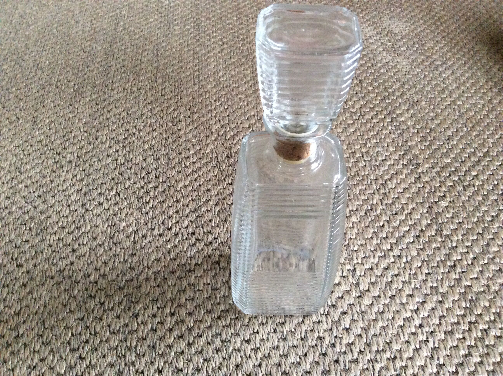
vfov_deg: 44.1
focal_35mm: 32
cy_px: 188
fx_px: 464
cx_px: 252
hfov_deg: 56.9
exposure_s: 1/25
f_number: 2.4
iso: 320
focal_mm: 3.3
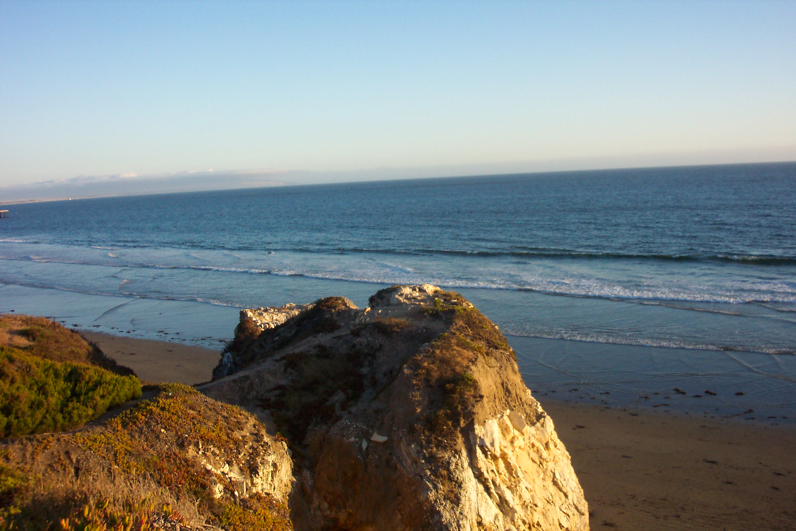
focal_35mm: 35
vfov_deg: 37.9
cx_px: 398
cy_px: 266
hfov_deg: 54.4
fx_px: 774
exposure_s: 1/500
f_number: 2.8
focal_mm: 7.5
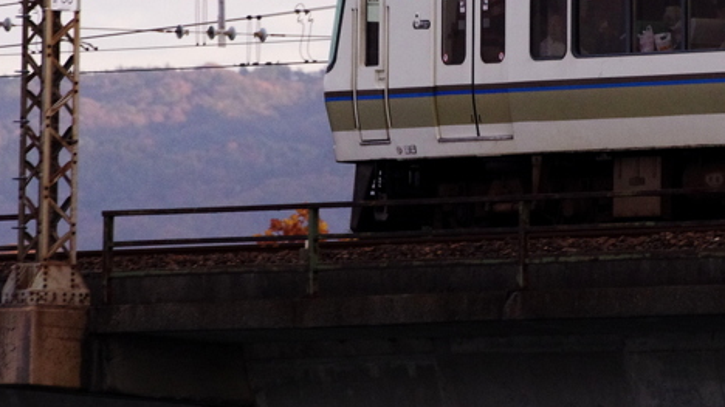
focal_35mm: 1029
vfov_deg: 1.2
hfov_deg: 2.1
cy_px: 56
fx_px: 19777
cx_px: 448
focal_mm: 300
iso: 1600
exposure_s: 1/500
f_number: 6.3
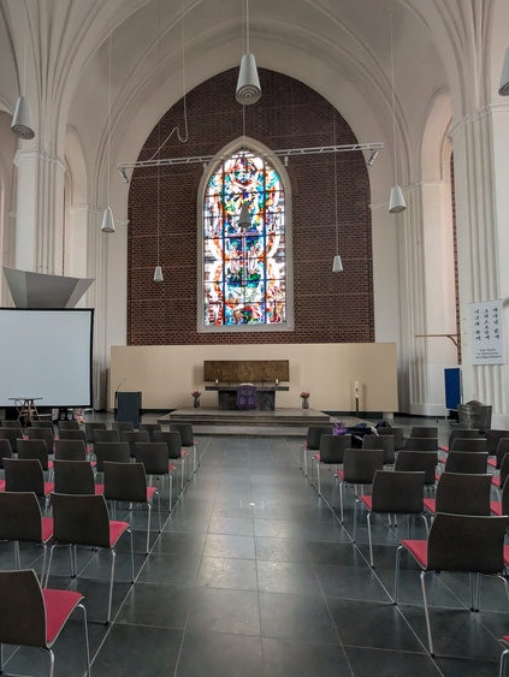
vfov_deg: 90.9
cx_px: 192
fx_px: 333
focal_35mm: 17
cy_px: 360
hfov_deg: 73.6
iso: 145
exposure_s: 1/72.8
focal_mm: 2.02
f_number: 1.7
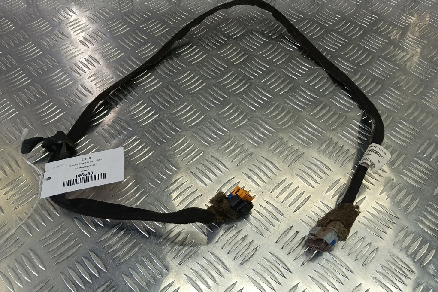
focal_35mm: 24
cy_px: 135
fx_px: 292
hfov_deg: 73.8
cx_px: 219
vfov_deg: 53.0
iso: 136
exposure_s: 1/100
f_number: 1.6
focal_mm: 4.11
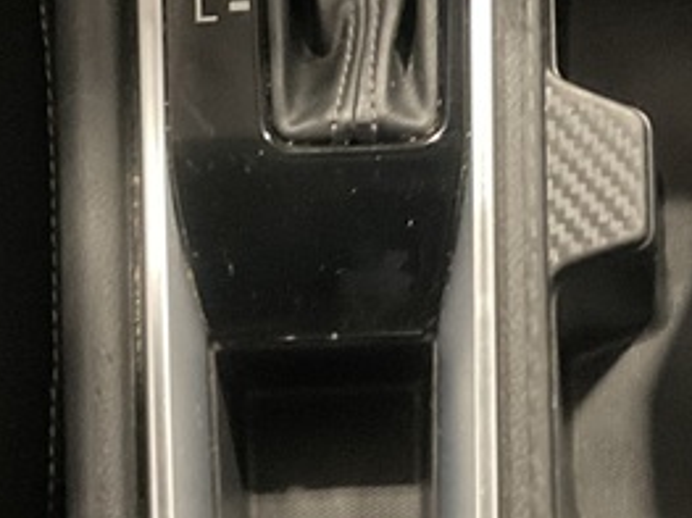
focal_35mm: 106
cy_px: -47
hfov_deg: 18.5
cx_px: 463
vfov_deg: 13.7
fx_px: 2118
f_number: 1.8
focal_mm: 3
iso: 500
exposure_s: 1/20
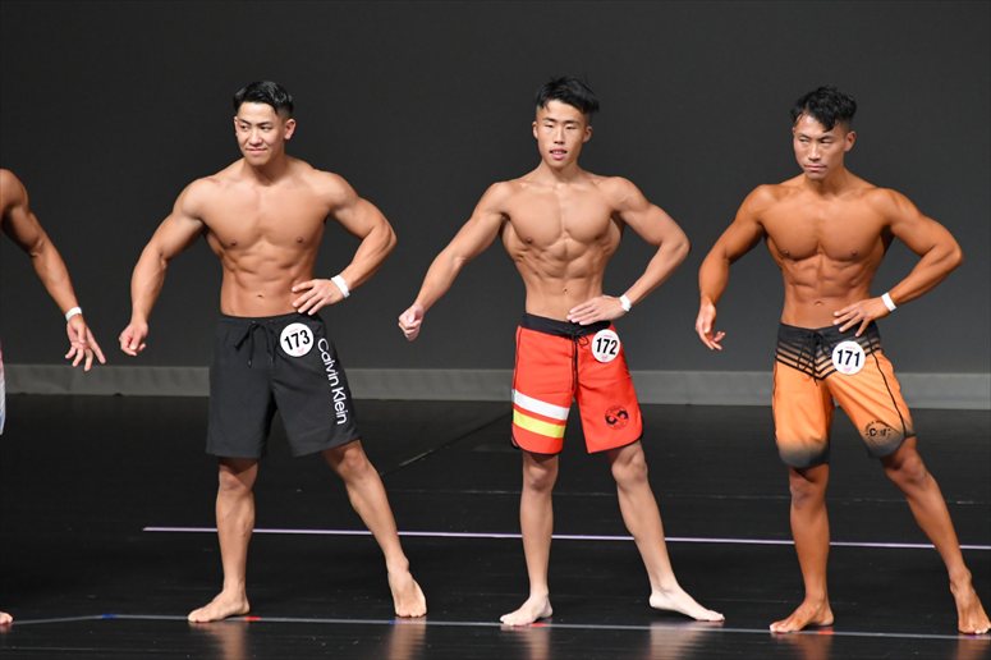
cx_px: 496
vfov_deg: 3.7
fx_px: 10318
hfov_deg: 5.5
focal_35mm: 375
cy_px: 330
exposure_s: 1/400
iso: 4000
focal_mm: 250
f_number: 5.6
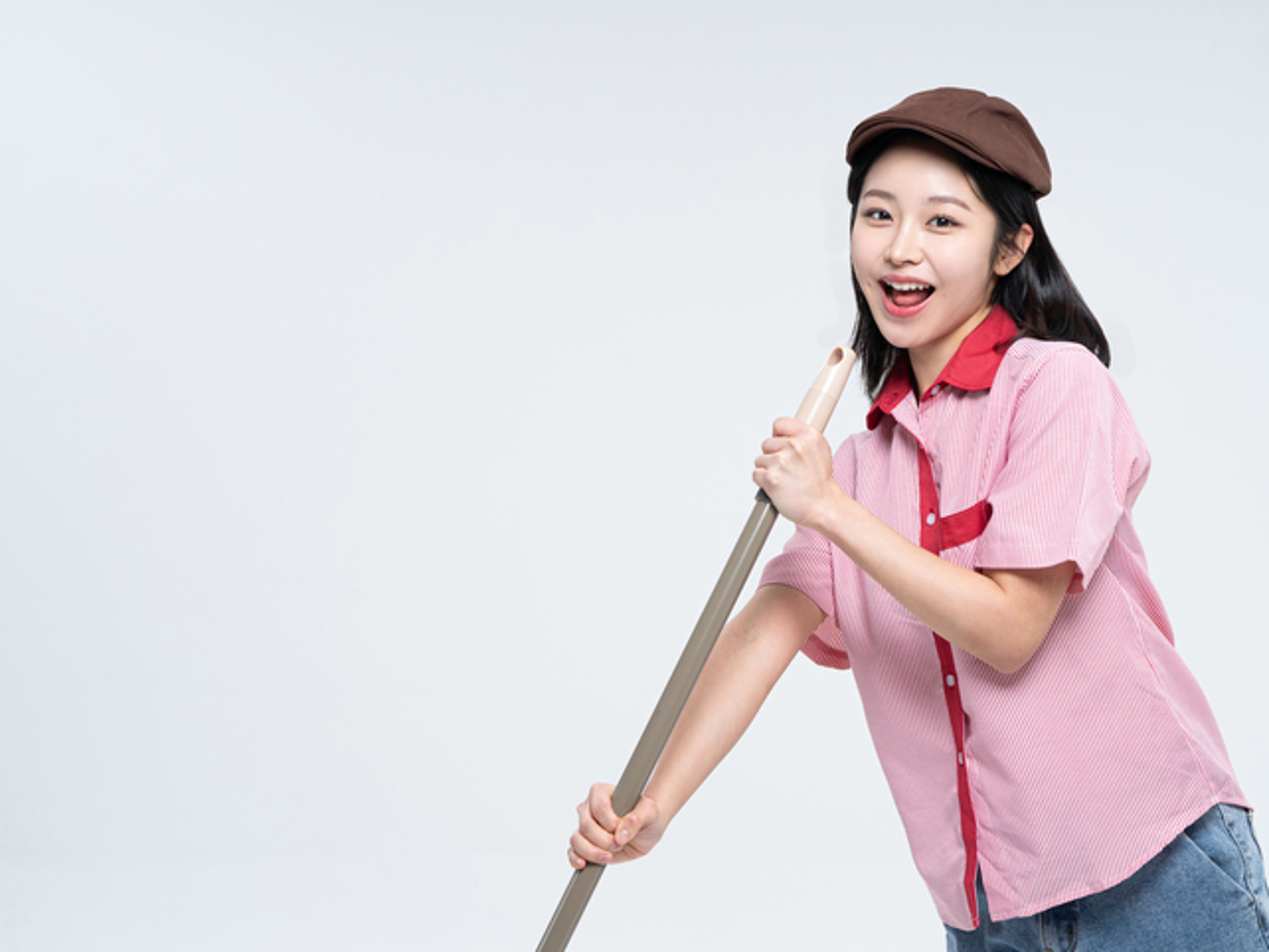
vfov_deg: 15.1
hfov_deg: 20.0
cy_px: 475
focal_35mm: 98
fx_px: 3594
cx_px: 717
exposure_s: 1/160
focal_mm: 90
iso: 250
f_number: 8
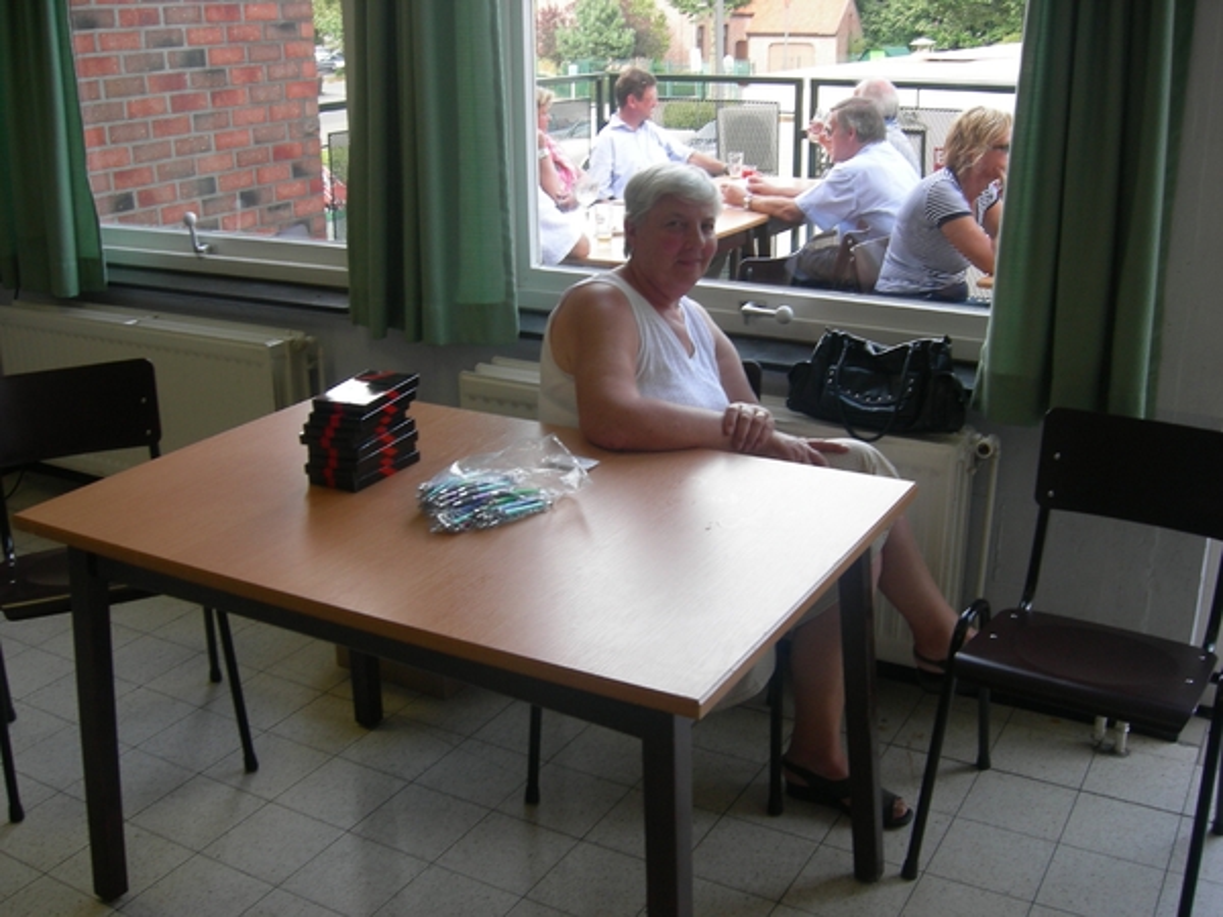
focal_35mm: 36
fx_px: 1272
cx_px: 612
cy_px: 458
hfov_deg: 51.4
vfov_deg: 39.7
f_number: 3.4
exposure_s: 1/61.8
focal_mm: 7.5
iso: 64
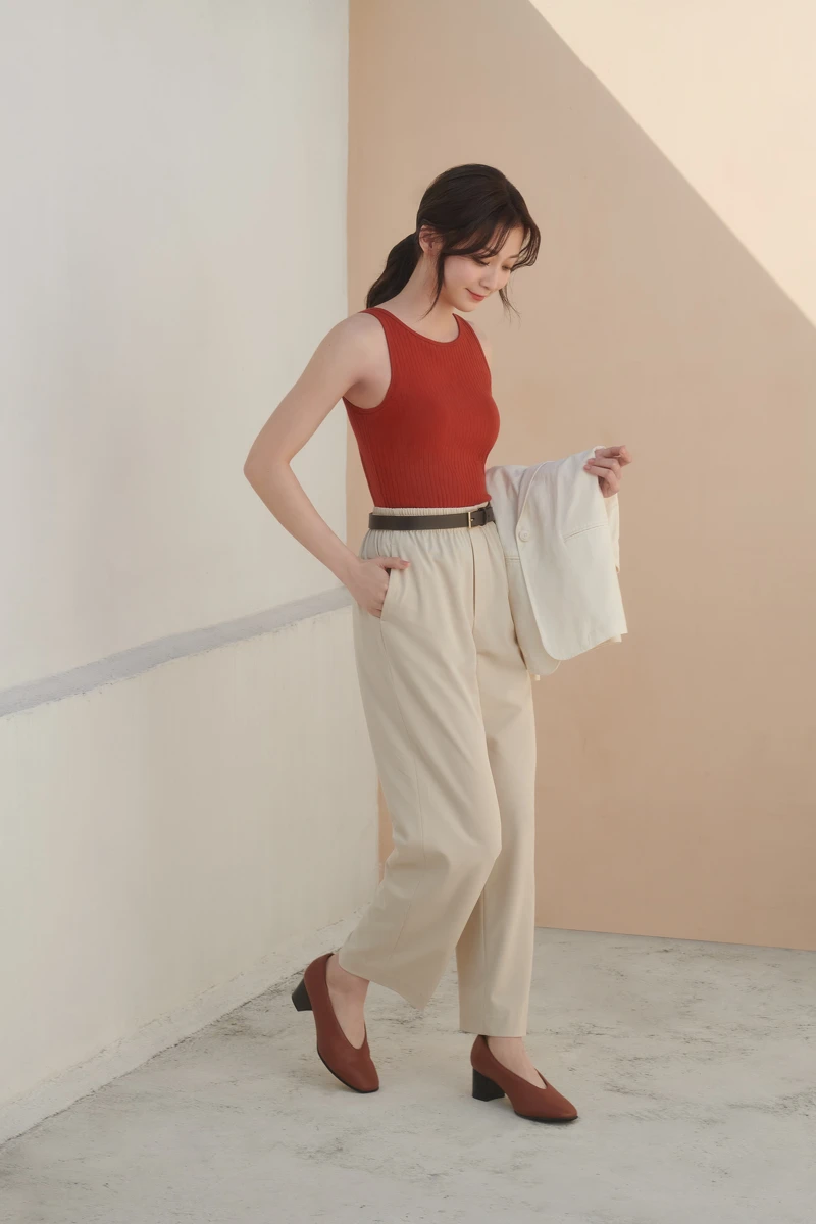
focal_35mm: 85
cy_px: 612
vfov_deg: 23.9
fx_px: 2890
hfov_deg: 16.1
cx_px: 408
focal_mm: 85
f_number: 9
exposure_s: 1/250
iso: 100
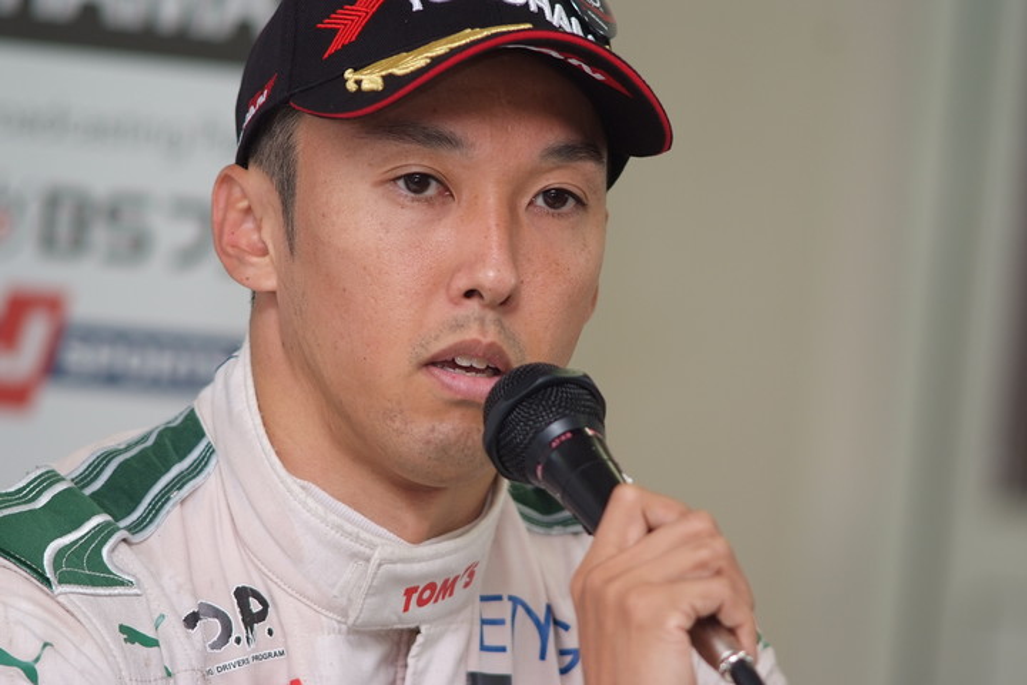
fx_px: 7702
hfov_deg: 7.6
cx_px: 514
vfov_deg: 5.1
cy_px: 342
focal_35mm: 270
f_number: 2.8
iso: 400
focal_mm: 180
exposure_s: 1/250
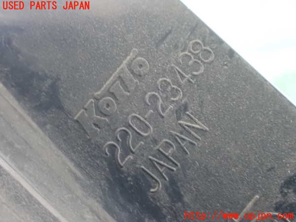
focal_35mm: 82
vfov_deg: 18.0
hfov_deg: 23.8
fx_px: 701
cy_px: 111
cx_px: 148
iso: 1600
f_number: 4.3
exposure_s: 1/20
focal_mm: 14.62
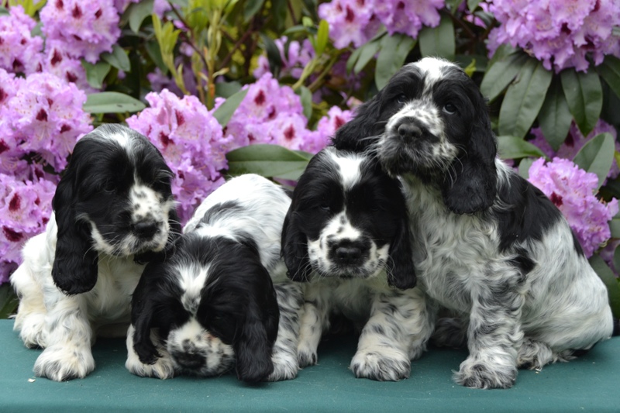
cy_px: 206
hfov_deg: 31.9
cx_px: 310
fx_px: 1085
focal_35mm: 63
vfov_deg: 21.6
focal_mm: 42
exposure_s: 1/100
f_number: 5
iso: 400
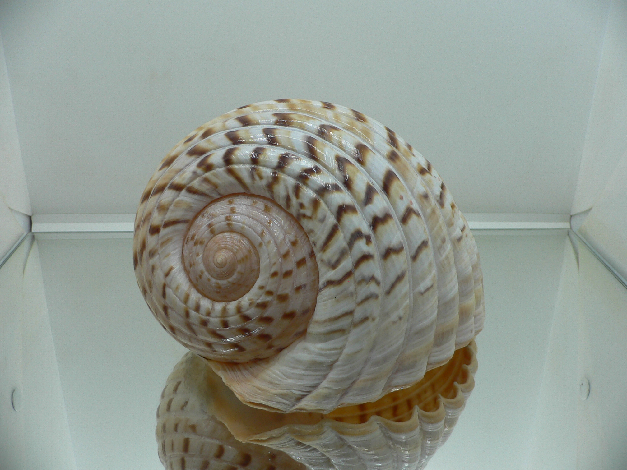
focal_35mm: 35
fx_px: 634
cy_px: 235
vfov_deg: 40.7
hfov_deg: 52.6
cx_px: 314
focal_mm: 4.6
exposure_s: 1/80
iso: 80
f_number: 2.8
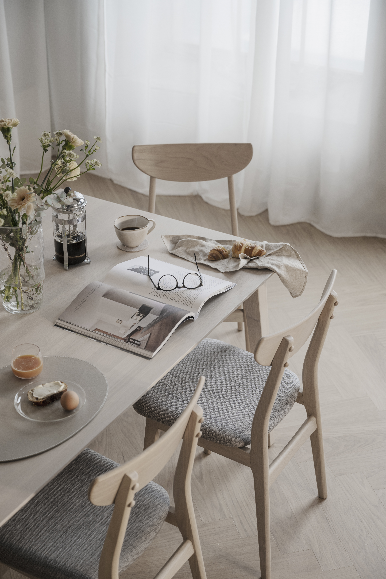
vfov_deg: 35.1
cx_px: 193
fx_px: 917
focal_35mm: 57
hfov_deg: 23.8
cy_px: 290
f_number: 4
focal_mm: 57
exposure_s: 1/10
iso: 100
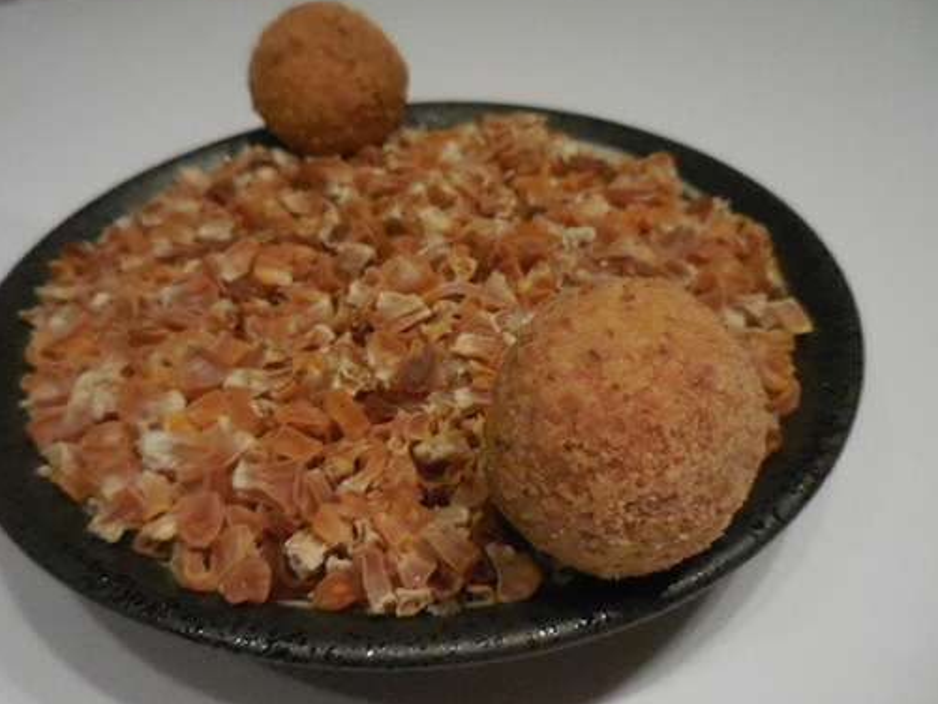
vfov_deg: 46.8
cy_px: 334
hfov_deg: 59.9
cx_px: 435
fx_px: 813
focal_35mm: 30
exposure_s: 1/80
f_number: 3.3
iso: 1600
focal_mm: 4.5
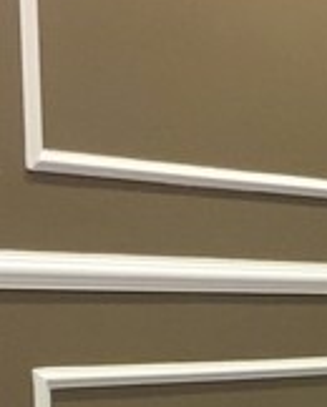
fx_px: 1618
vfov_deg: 13.4
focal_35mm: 134
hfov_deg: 11.4
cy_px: 628
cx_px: 342
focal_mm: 4.15
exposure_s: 1/8
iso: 160
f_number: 2.2
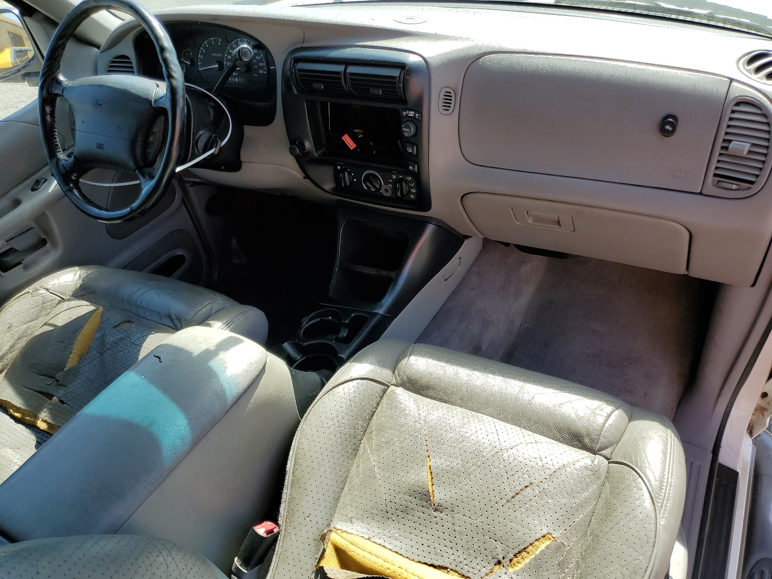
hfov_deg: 67.3
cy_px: 290
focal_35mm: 26
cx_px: 386
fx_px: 580
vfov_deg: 53.1
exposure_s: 1/667
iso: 50
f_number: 1.5
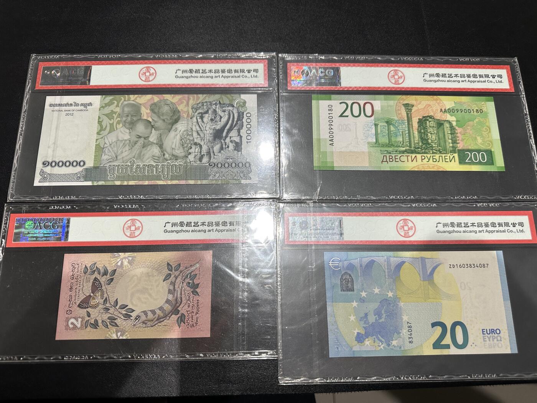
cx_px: 268
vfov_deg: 56.8
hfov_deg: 71.6
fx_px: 372
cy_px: 202
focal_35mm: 24
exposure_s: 1/100
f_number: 1.78
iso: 200
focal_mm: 6.86
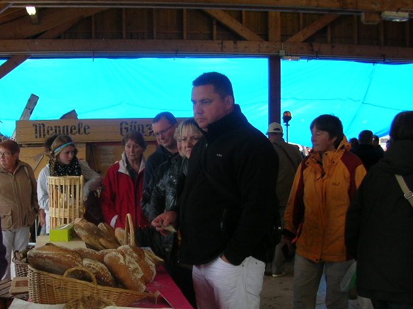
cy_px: 221
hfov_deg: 35.4
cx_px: 160
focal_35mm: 54
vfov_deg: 26.8
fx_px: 644
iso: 50
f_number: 2.8
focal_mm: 5.8
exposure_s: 1/59.2
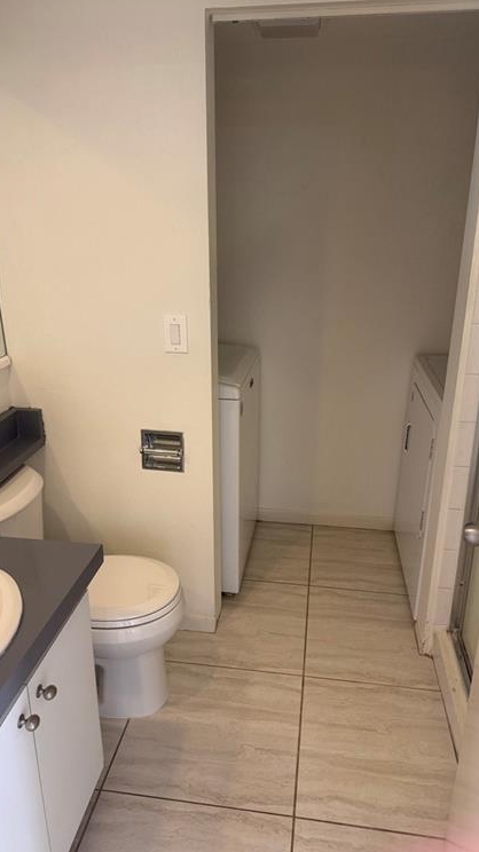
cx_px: 227
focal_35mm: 27
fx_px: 610
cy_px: 429
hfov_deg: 42.8
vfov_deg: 69.9
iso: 160
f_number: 1.78
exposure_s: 1/60
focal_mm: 6.76
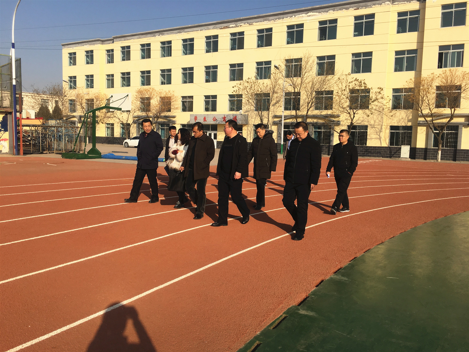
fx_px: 393
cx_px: 234
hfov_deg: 61.7
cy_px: 176
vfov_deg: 48.2
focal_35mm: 29
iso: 25
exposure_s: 1/2404
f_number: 2.2
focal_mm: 4.15
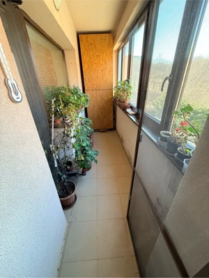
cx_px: 104
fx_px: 113
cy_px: 139
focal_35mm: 14
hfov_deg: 85.7
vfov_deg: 102.1
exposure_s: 1/64
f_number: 2.2
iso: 400
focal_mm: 2.22
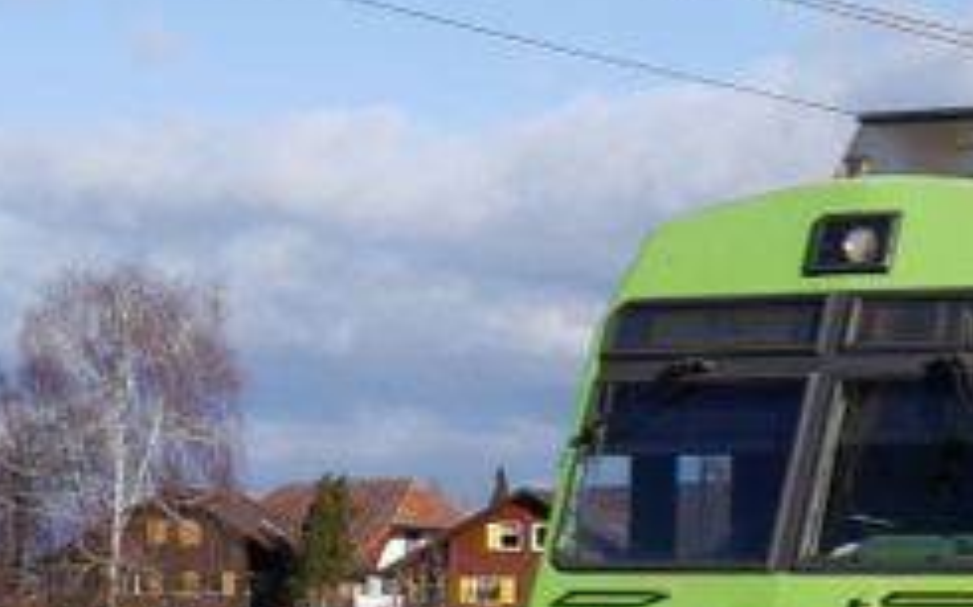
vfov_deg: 7.7
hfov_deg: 11.5
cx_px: 1648
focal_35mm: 171
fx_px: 4533
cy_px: 399
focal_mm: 18
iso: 160
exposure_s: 1/400
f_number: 8
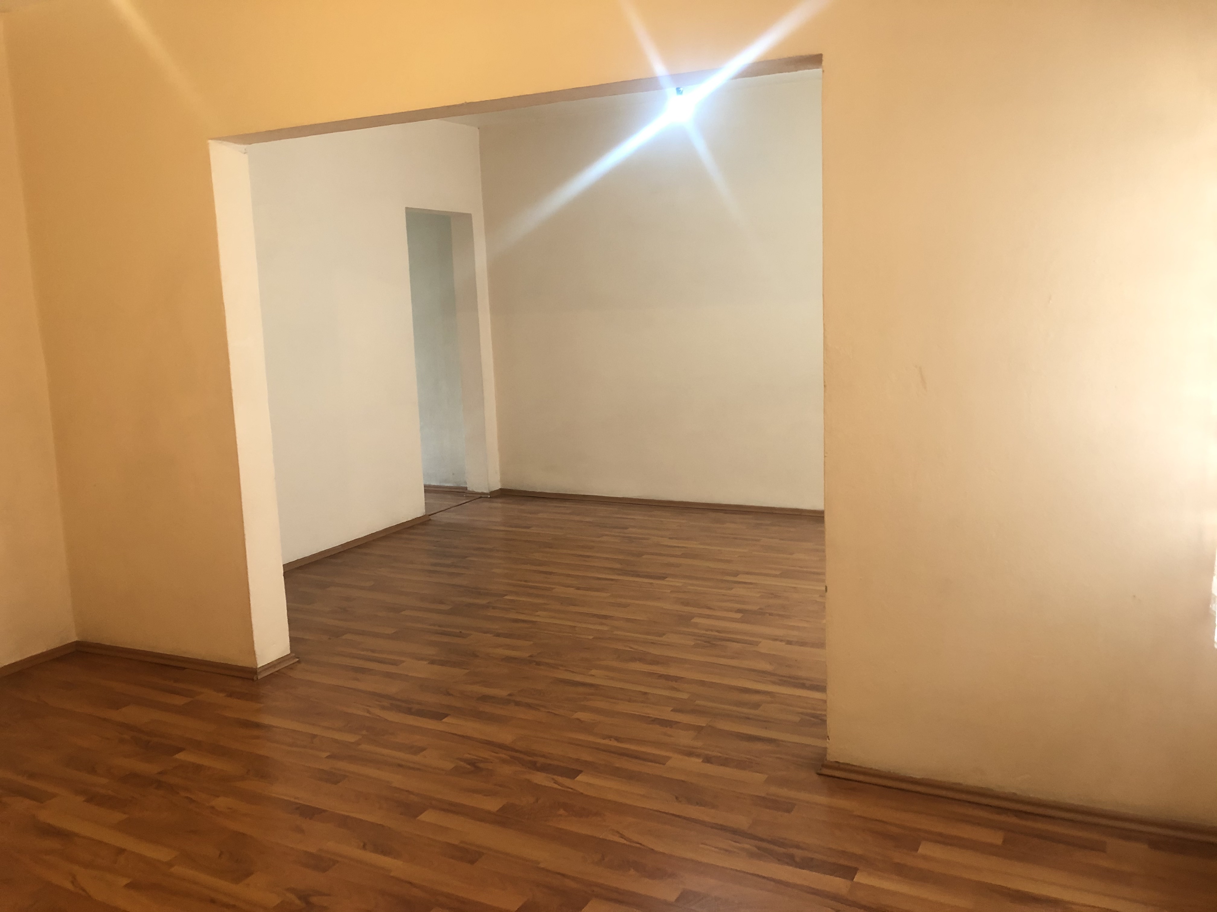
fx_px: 984
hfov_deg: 63.4
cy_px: 456
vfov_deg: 49.7
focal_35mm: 28
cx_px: 608
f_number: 1.8
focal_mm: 4
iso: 64
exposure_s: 1/15
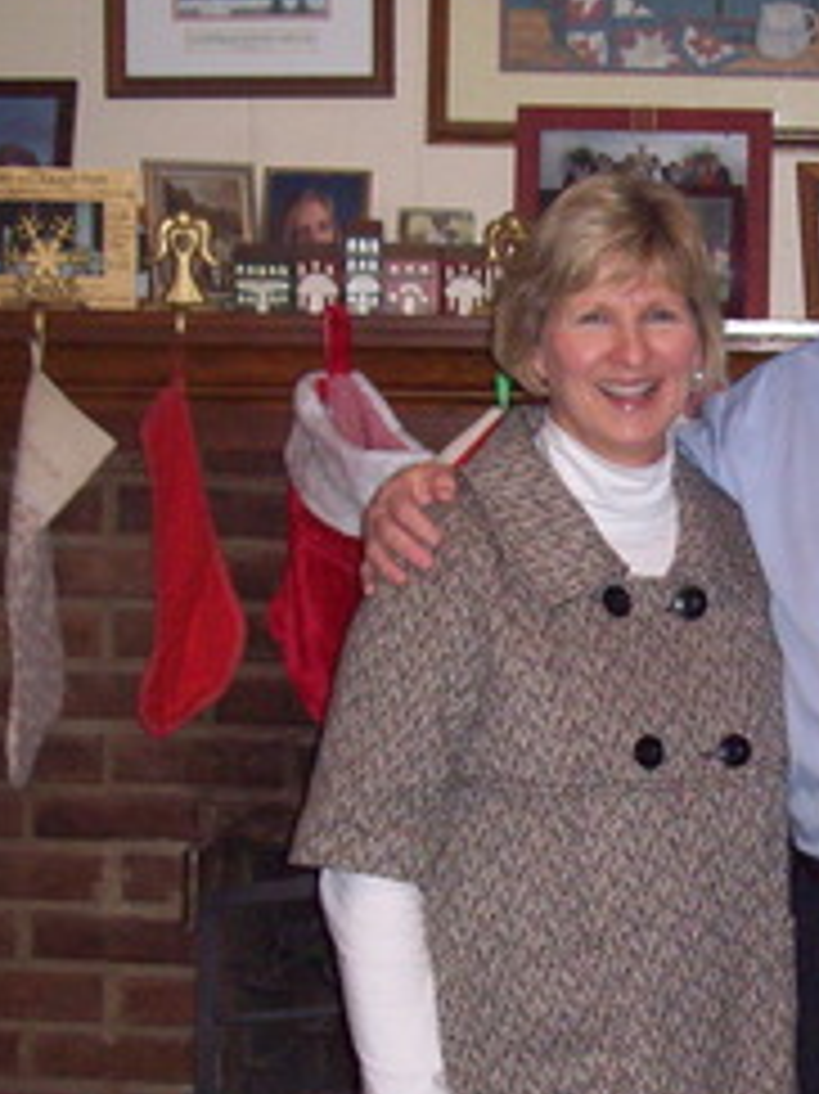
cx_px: 774
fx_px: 2810
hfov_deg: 16.3
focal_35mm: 89
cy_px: 837
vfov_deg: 21.8
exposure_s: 1/73.6
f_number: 3
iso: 200
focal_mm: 7.6
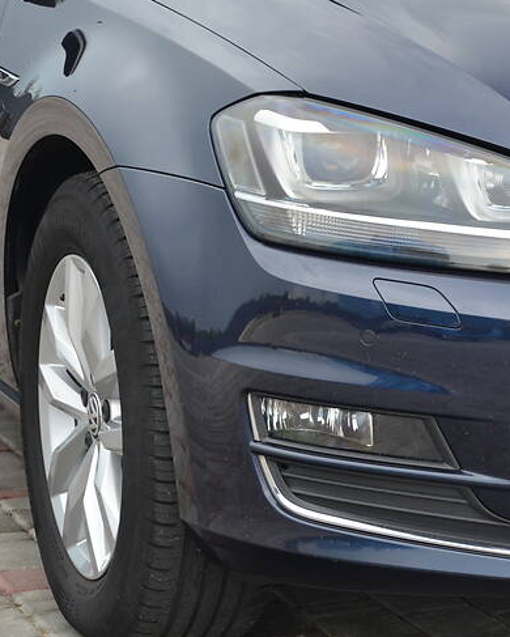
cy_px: 320
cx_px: 515
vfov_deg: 16.0
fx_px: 2263
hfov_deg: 12.7
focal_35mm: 120
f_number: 5
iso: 640
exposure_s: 1/60
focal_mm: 52
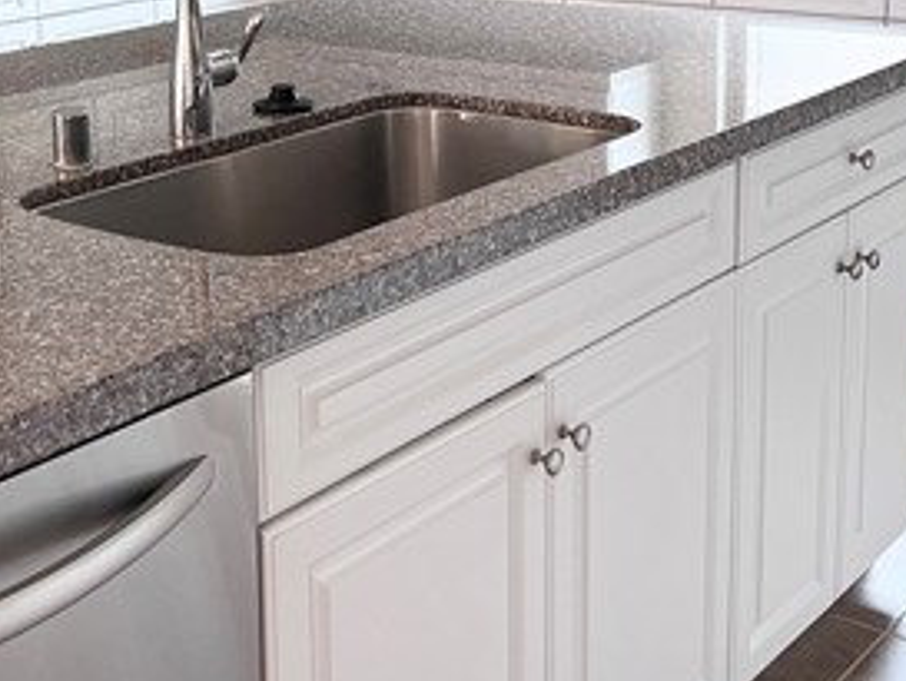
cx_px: 262
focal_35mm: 61
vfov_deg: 23.5
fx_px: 1597
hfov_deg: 31.3
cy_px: 76
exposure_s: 1/74
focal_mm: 5.7
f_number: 1.5
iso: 125
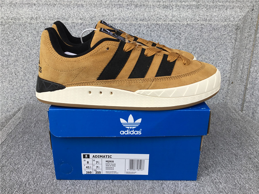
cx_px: 130
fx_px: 232
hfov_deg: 58.4
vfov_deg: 45.4
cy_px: 97
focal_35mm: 31
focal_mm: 3.3
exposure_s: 1/154
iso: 25
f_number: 2.4
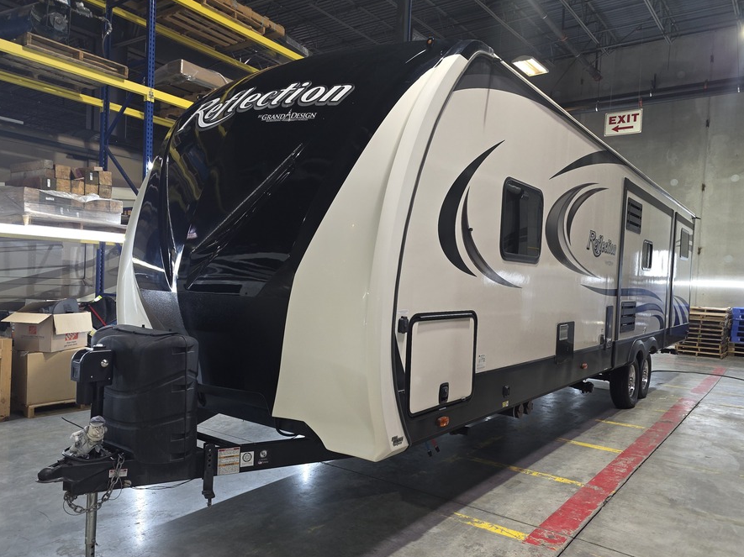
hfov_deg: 67.3
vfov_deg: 53.0
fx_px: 559
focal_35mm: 26
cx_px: 390
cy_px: 293
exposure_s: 1/60
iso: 125
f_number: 1.7
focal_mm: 6.3
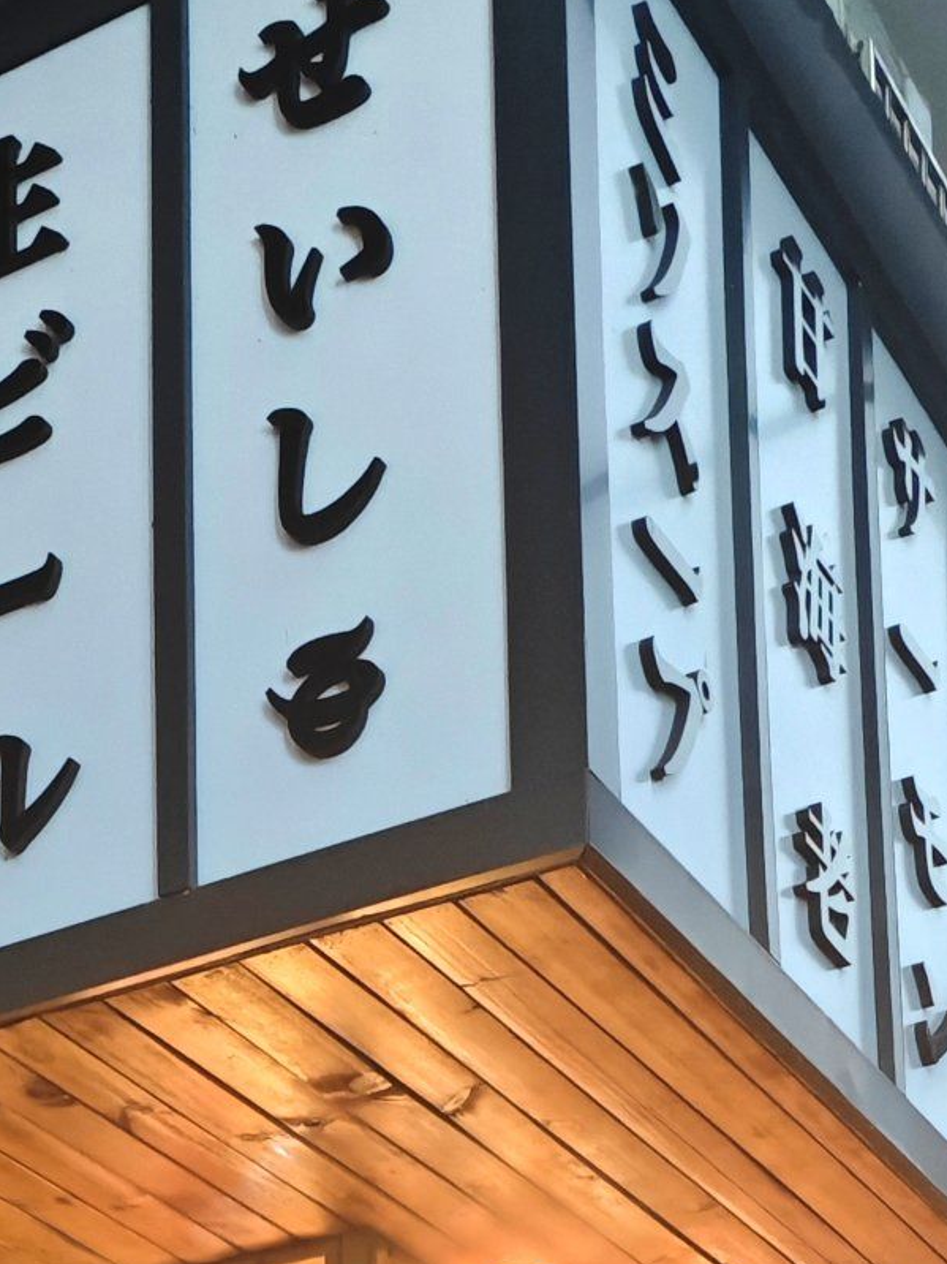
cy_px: 1875
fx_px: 2992
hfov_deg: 17.6
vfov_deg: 20.5
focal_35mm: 82
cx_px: 47
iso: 400
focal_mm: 5.84
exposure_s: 1/100
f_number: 1.6
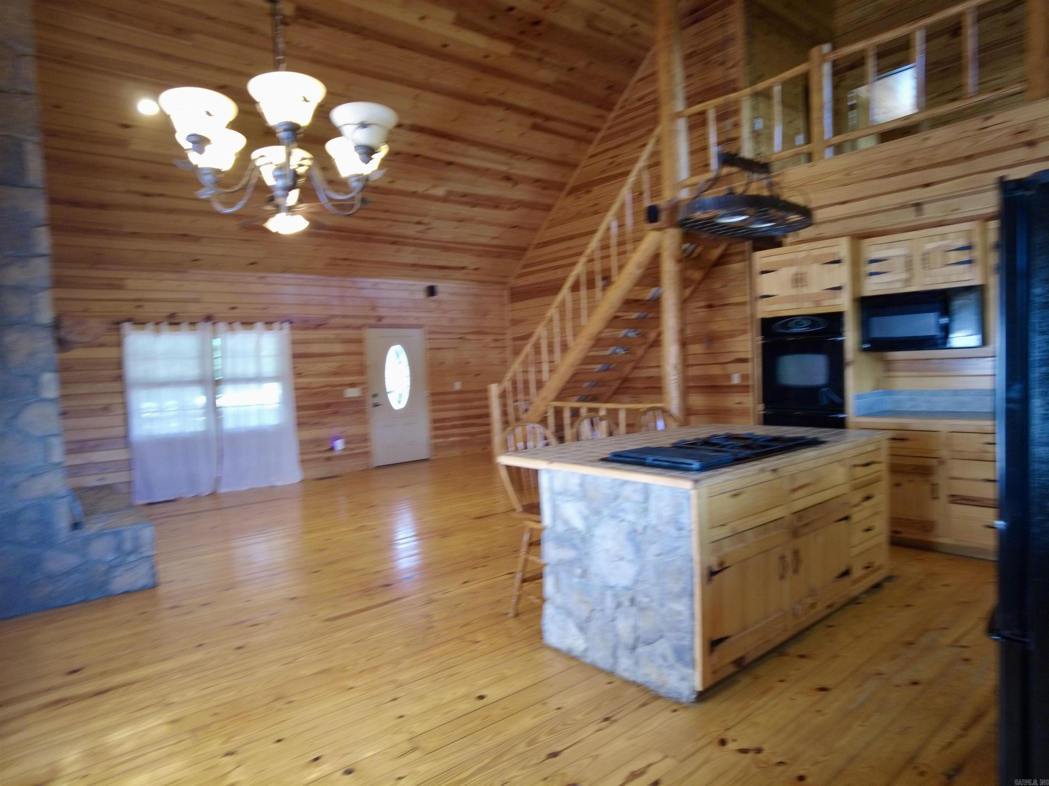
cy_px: 393
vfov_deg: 66.0
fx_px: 606
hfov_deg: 81.7
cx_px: 524
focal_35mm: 20
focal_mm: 4.4
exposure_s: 1/10
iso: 400
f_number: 1.8
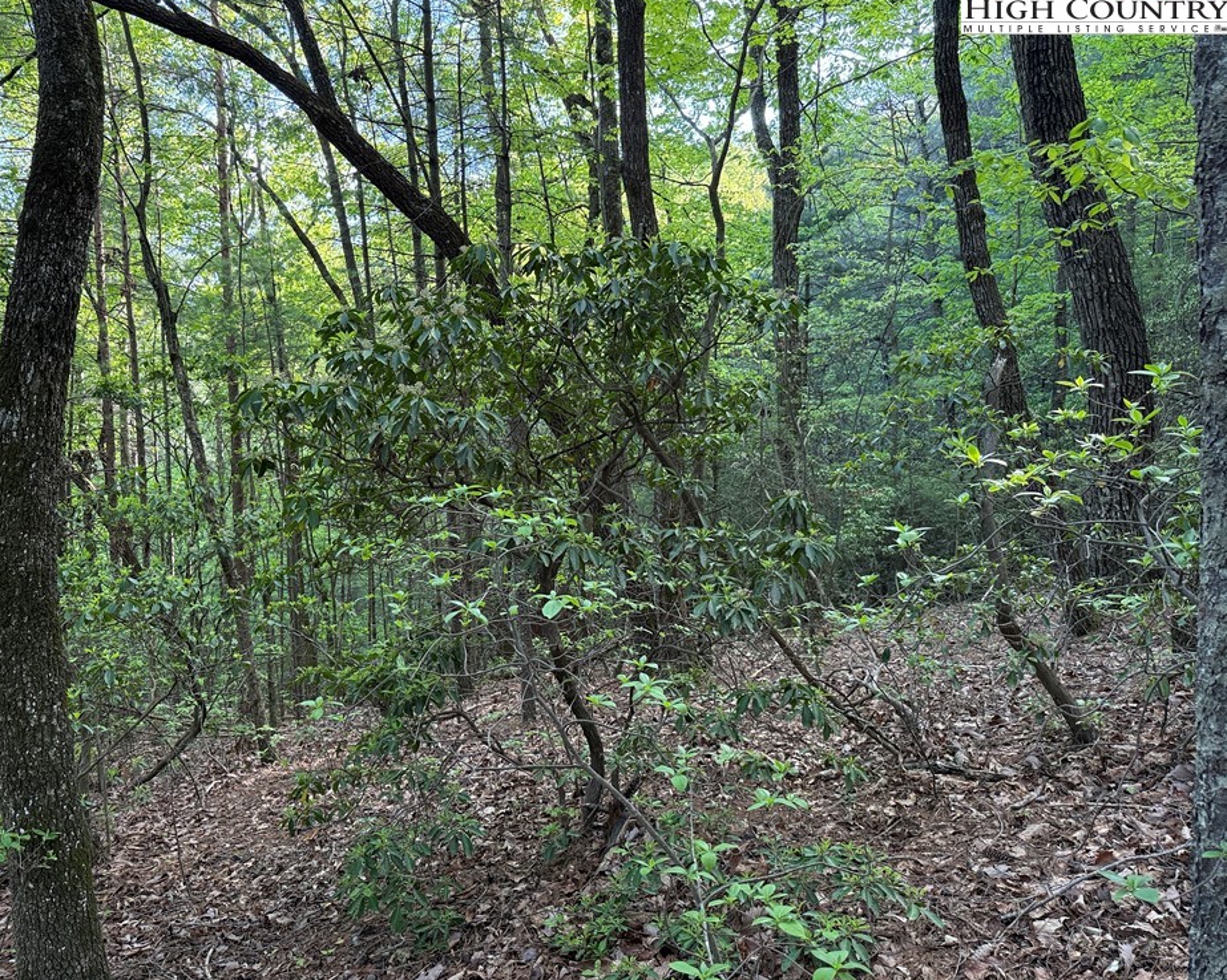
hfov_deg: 65.9
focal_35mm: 26
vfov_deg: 54.9
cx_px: 552
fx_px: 944
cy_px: 477
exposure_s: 1/180
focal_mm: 6.76
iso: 200
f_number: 1.78
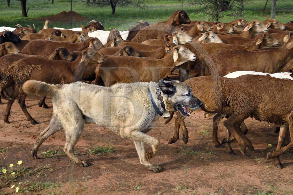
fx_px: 407
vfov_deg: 27.0
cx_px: 146
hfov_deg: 39.6
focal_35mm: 50
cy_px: 98
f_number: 11
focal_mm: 50
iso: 400
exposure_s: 1/500
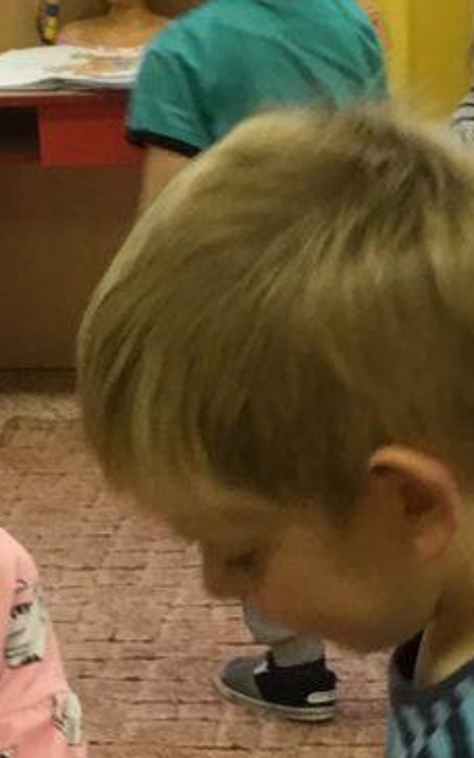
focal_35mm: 144
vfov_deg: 14.5
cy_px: 446
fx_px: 2977
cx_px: -15
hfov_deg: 9.0
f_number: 2.4
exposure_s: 1/33
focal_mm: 3.3
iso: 100
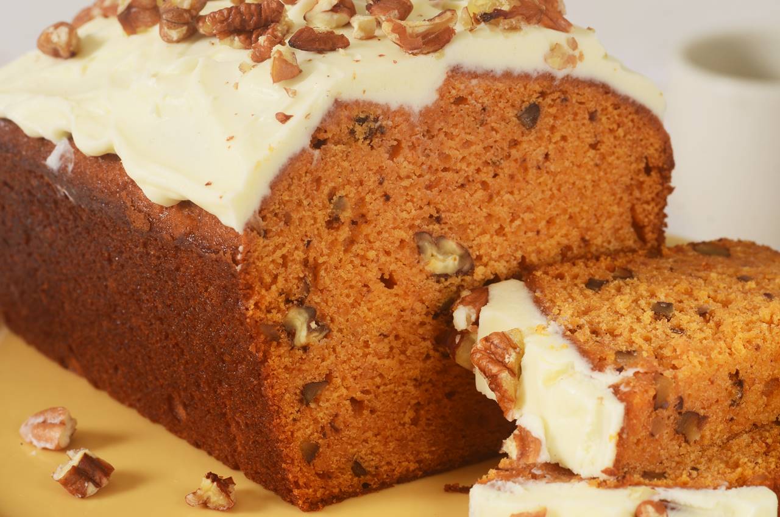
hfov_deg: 13.1
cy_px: 258
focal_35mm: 158
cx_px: 390
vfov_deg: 8.7
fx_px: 3406
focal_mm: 105
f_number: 8
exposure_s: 1/80
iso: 100
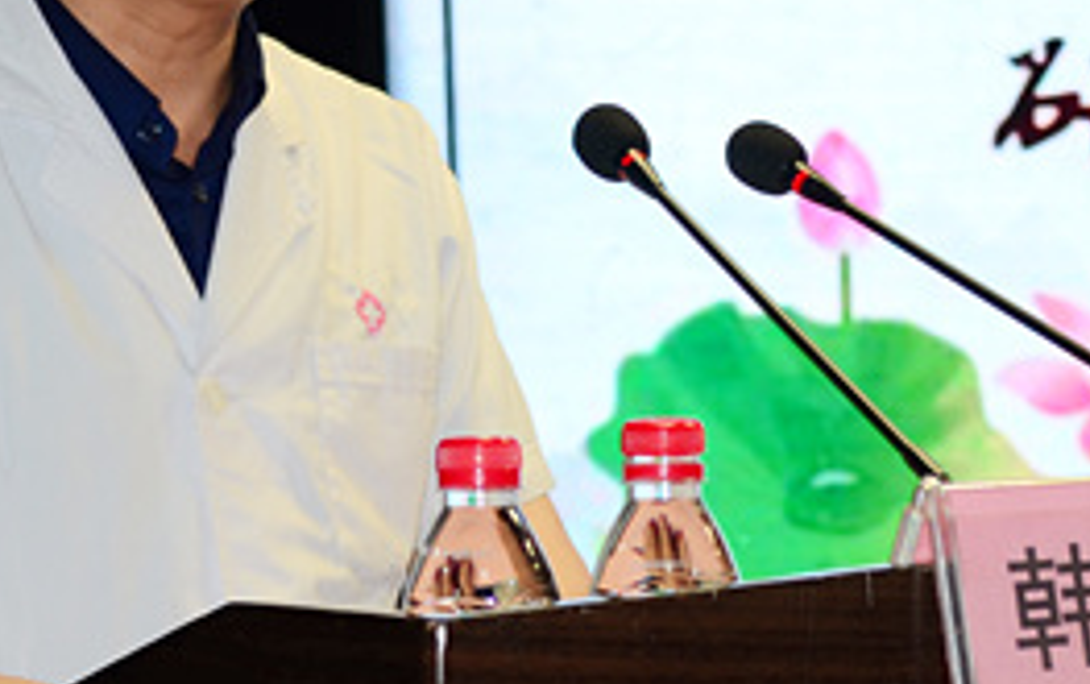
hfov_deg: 15.0
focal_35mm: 139
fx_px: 4134
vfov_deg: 9.5
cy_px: 305
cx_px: 352
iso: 200
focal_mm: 30
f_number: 4.5
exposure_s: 1/60
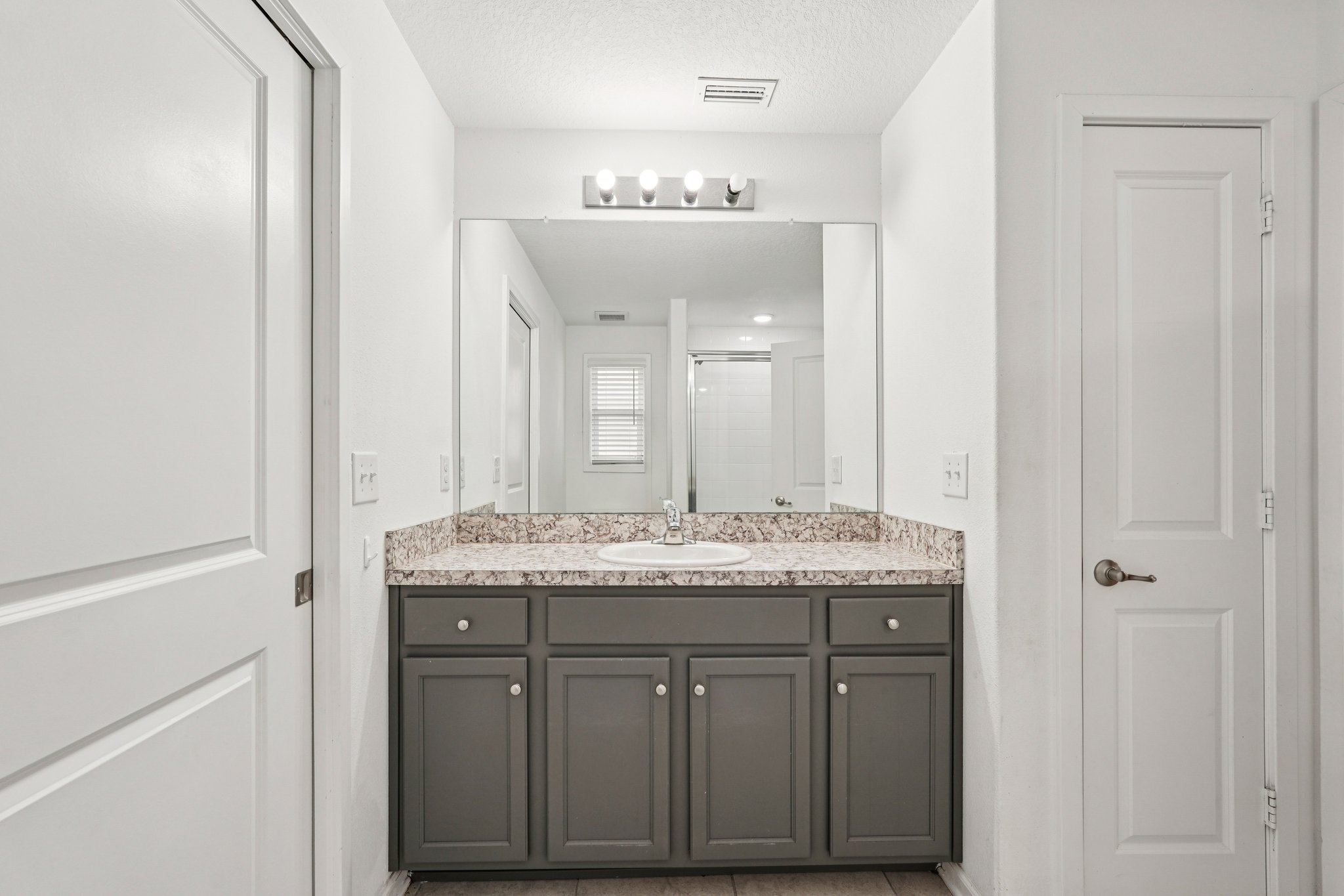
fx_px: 597
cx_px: 672
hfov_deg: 96.7
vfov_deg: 73.7
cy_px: 448
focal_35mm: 16
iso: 400
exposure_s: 1/30
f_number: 8
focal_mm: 16
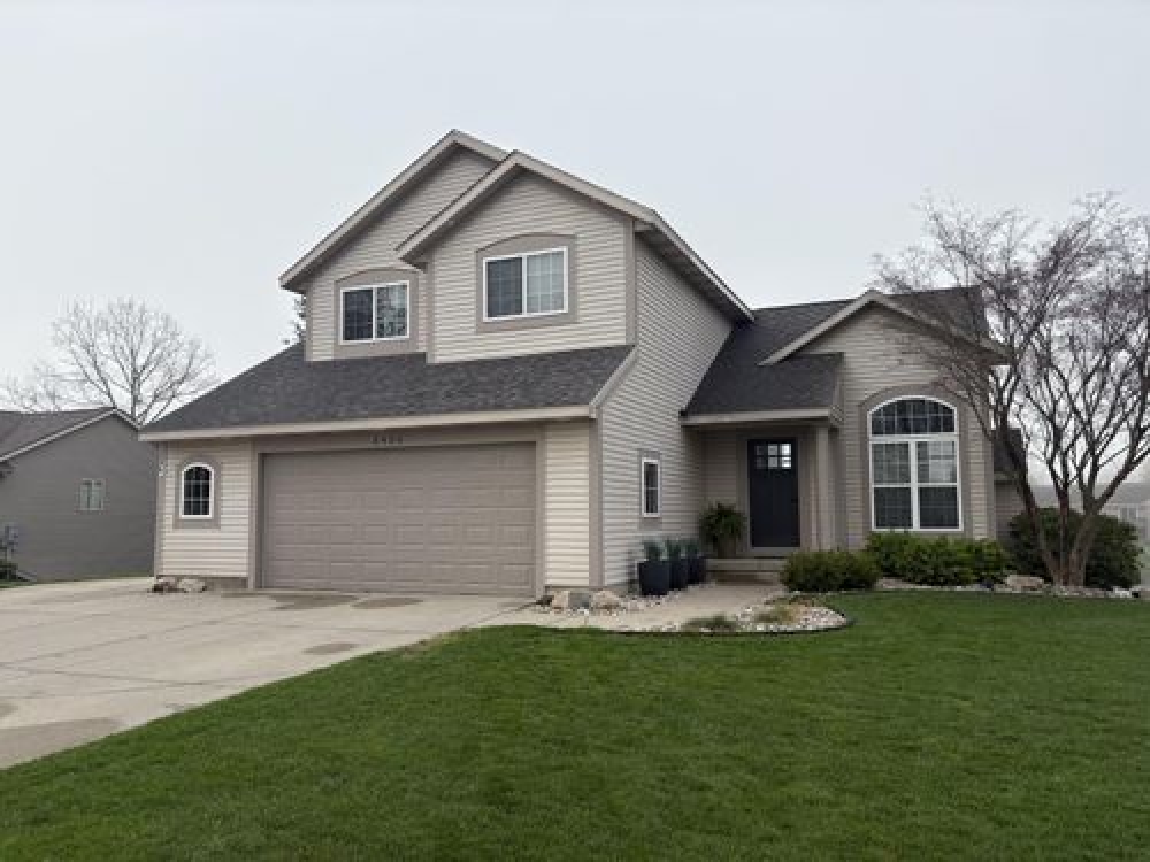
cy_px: 431
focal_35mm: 26
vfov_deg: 53.1
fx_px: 864
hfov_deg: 67.3
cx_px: 575
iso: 50
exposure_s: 1/2985
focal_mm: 5.96
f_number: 1.6
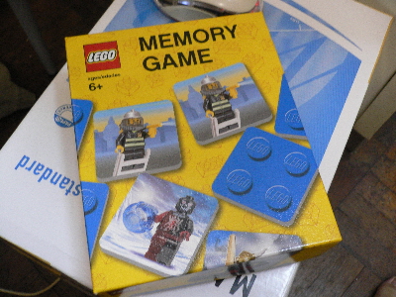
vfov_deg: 40.7
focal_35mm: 35
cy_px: 148
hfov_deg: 52.6
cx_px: 198
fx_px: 400
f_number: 2.8
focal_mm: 5.8
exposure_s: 1/8
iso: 200
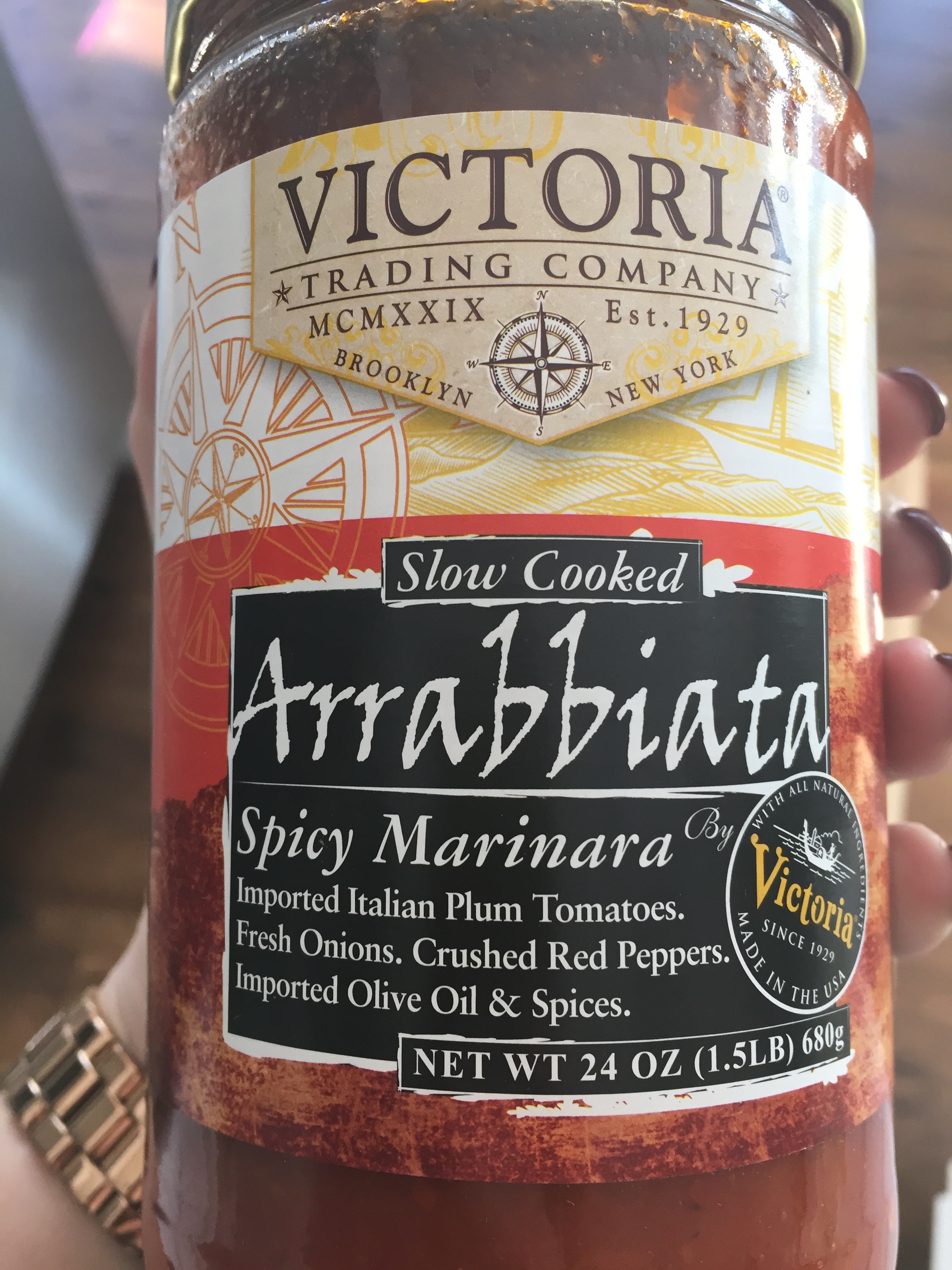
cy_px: 635
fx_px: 1063
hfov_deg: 48.2
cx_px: 476
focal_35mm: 29
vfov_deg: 61.7
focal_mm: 4.15
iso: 32
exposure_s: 1/40
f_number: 2.2
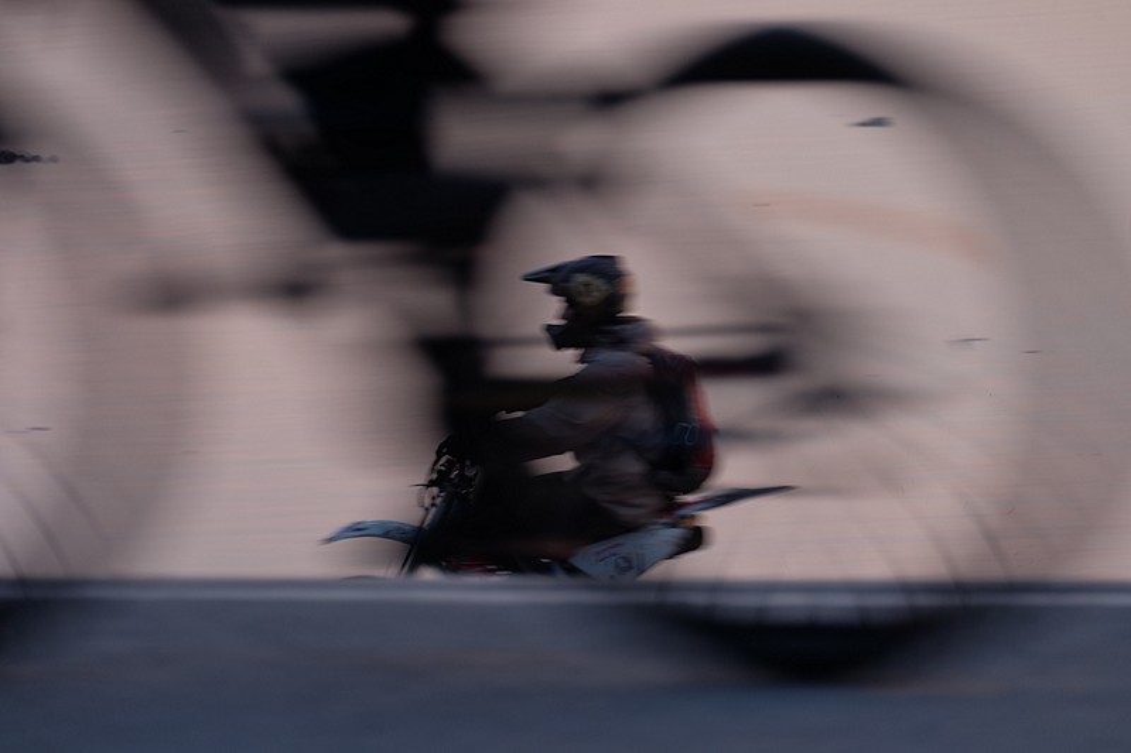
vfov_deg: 5.3
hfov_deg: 8.0
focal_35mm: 257
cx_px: 566
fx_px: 8072
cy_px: 376
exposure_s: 1/26
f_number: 6.4
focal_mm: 171.6
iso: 200
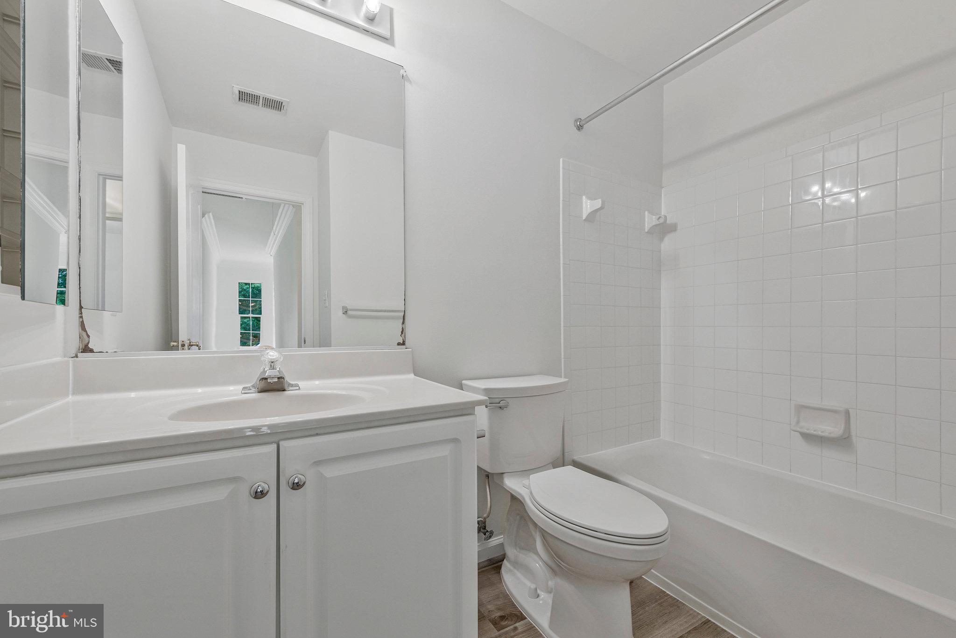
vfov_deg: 81.3
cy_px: 319
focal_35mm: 14
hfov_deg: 104.2
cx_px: 478
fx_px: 372
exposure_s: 1/15
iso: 280
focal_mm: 14
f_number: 9
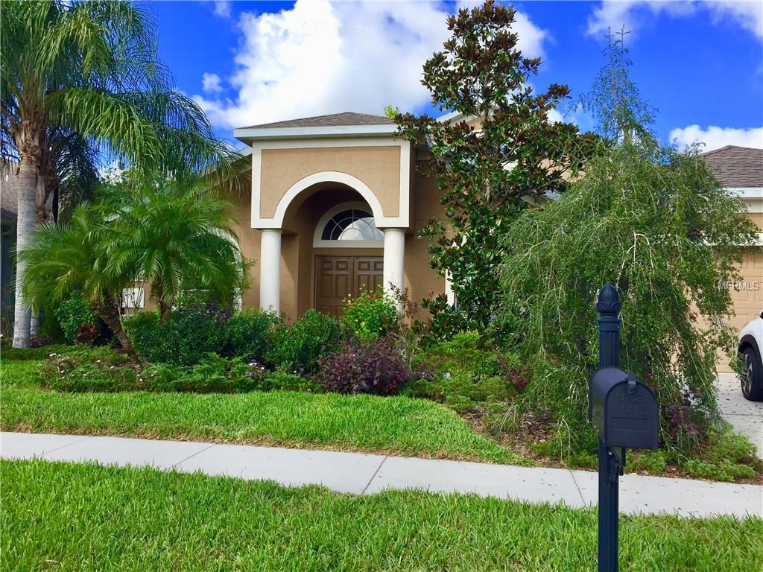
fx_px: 639
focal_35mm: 29
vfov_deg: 48.2
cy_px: 286
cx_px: 382
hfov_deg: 61.7
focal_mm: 4.15
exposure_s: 1/1041
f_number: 2.2
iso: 32
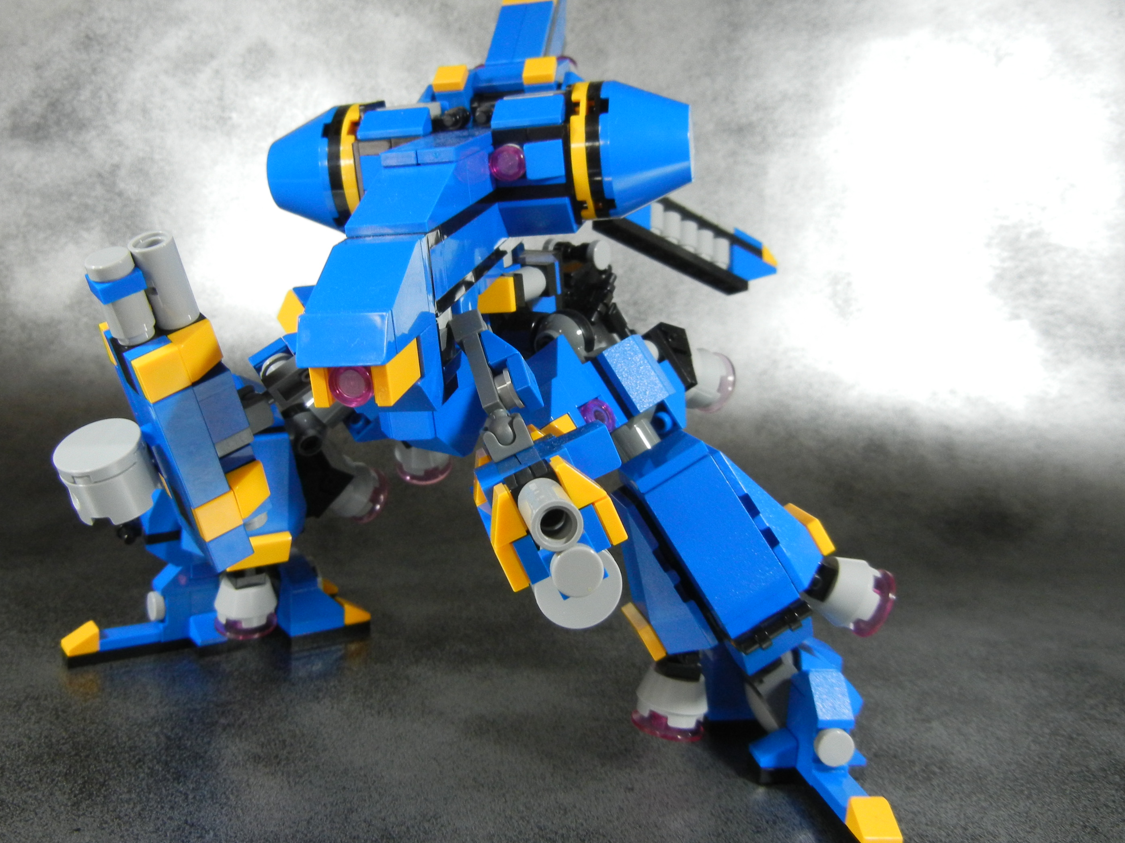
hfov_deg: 52.5
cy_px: 395
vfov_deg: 40.7
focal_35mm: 35
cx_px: 499
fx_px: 1137
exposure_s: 1/42.8
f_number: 3.5
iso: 400
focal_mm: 5.4
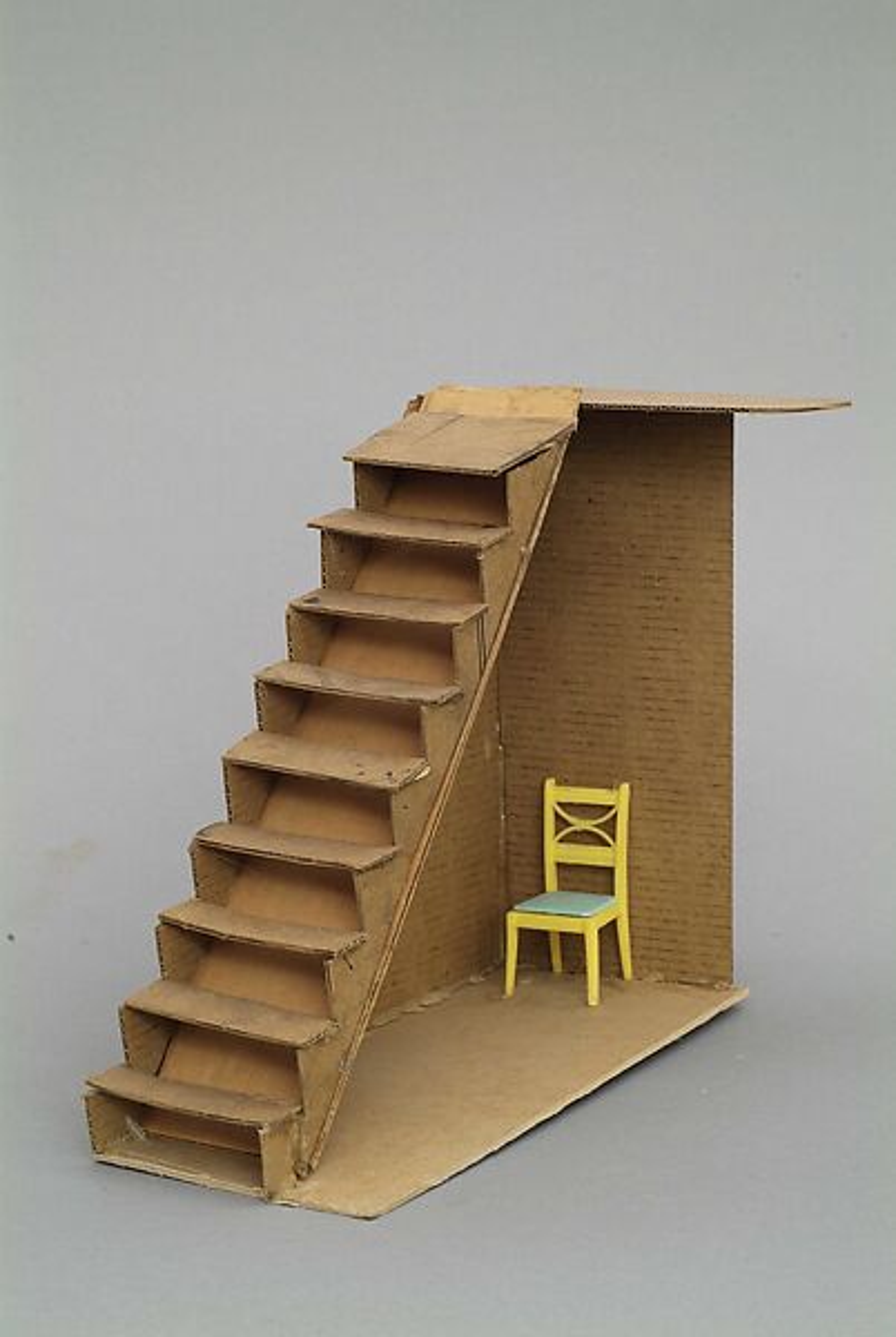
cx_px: 448
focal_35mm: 75
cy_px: 668
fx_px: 2790
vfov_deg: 27.0
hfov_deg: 18.2
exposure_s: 1/2
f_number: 11
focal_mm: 50
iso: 100
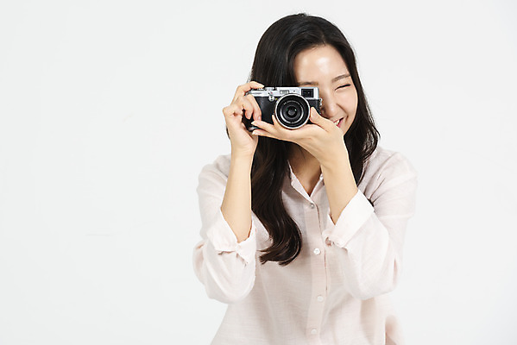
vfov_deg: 6.9
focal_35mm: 200
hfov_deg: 10.3
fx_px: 2873
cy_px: 172
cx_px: 258
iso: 100
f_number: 13
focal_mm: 200
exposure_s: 1/125
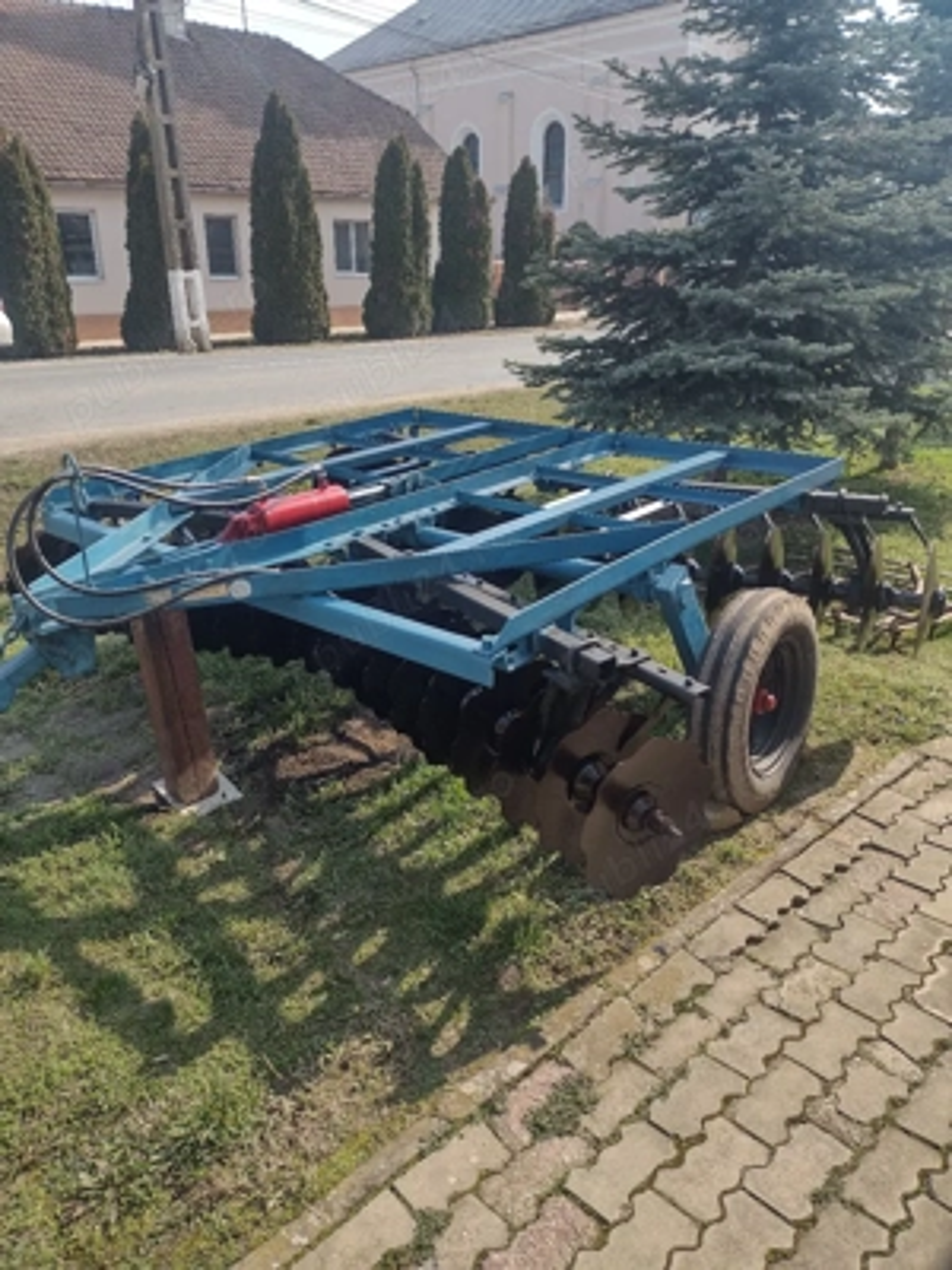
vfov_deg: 65.3
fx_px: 990
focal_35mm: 27
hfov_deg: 51.4
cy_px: 635
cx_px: 476
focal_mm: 4.71
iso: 100
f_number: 1.7
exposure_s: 1/909
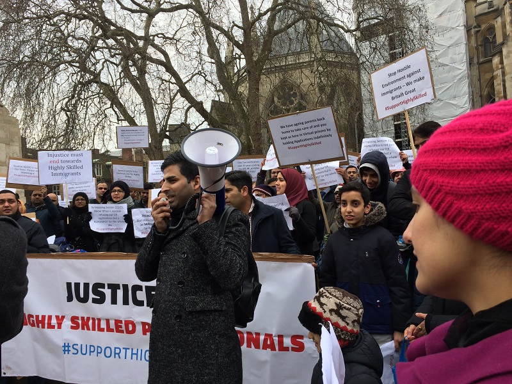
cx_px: 256
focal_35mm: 29
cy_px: 192
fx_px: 429
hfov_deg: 61.7
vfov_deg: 48.2
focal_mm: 4.15
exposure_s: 1/432
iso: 32
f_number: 2.2
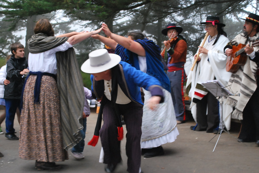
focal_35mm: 54
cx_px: 130
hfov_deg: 36.8
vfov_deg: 25.1
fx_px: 389
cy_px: 86
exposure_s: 1/30
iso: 900
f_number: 5.3
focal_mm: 36
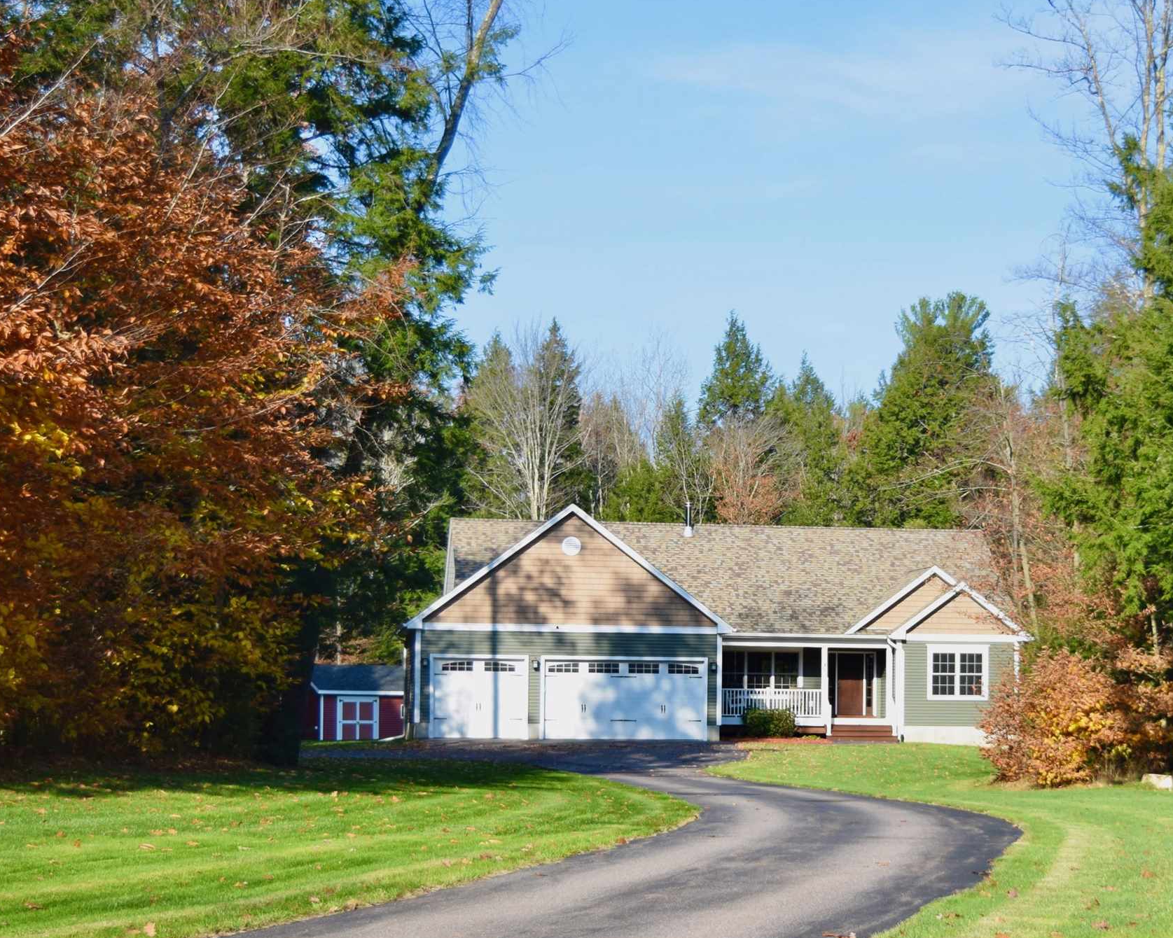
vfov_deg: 20.4
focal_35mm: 75
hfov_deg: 25.2
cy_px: 611
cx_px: 822
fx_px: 2599
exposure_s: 1/800
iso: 200
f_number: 4.2
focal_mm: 29
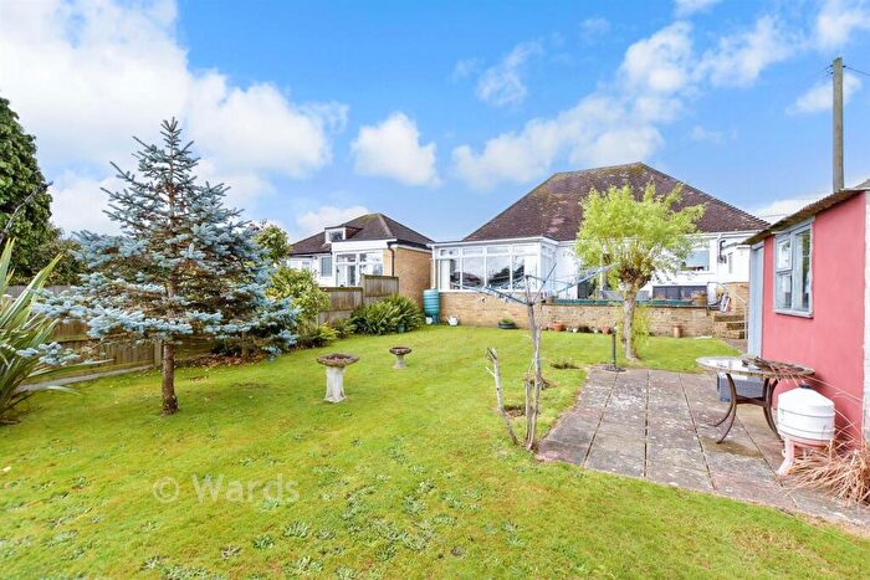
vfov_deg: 77.4
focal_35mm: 15
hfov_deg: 100.4
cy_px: 290
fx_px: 363
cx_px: 435
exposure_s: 1/80
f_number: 6.3
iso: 160
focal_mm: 10
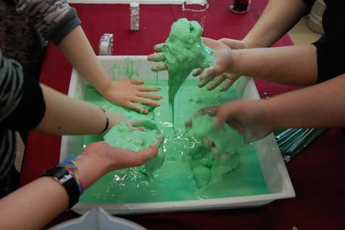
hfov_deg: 49.6
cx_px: 172
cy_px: 115
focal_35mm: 39
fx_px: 373
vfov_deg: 34.2
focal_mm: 26
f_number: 4
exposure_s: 1/25
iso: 1600
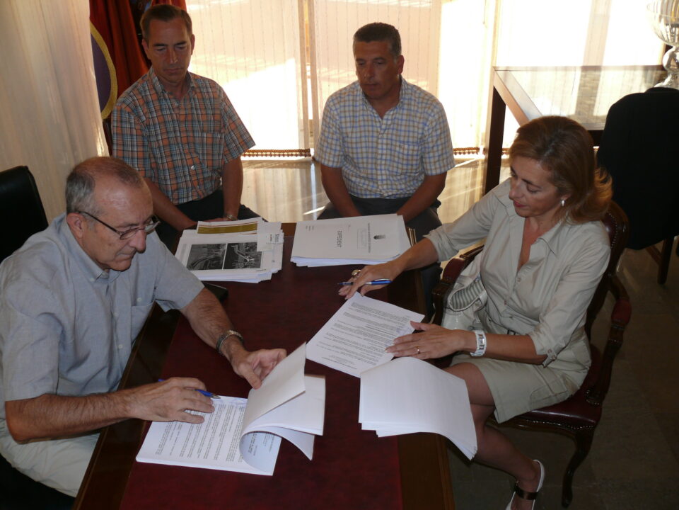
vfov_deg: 40.7
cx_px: 340
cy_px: 255
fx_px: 687
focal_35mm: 35
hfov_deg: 52.6
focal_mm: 7.4
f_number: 2.8
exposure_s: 1/50
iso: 100
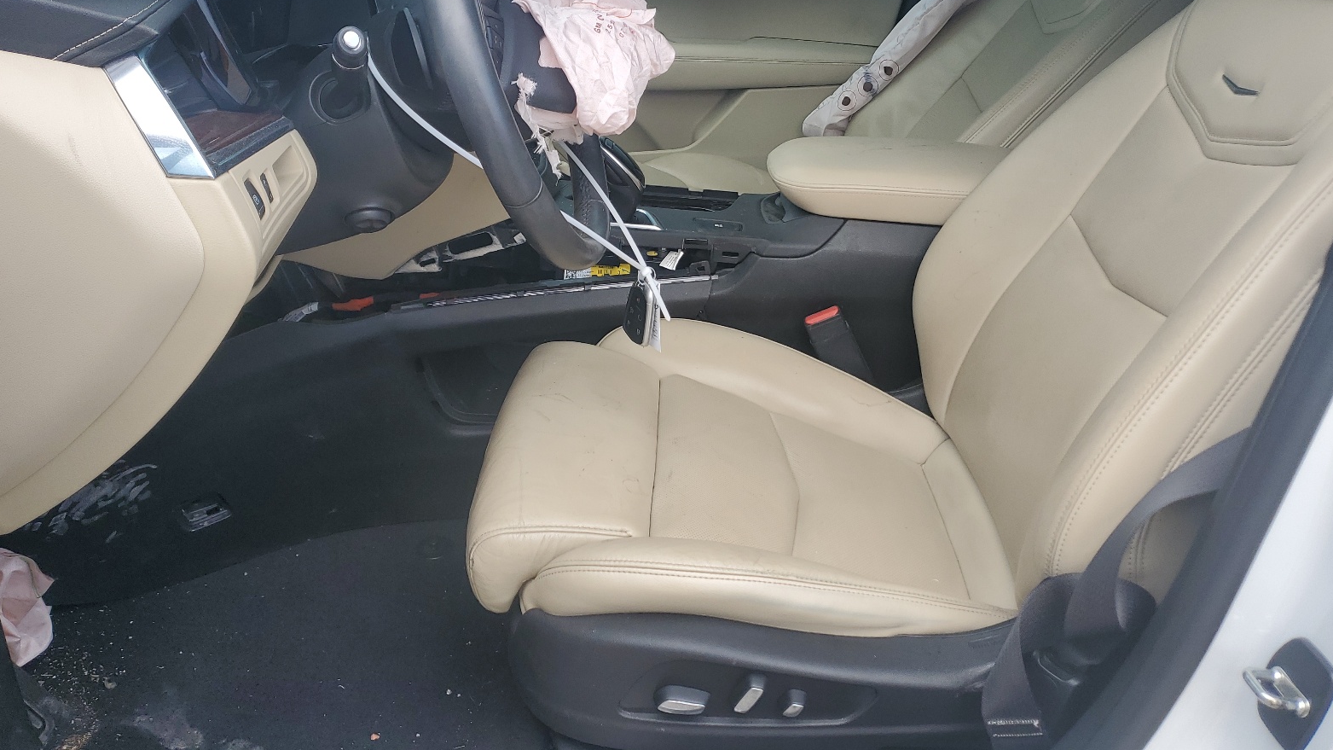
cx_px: 654
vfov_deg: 39.6
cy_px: 240
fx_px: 1025
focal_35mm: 29
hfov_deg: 66.1
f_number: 1.5
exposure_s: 1/1000
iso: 50
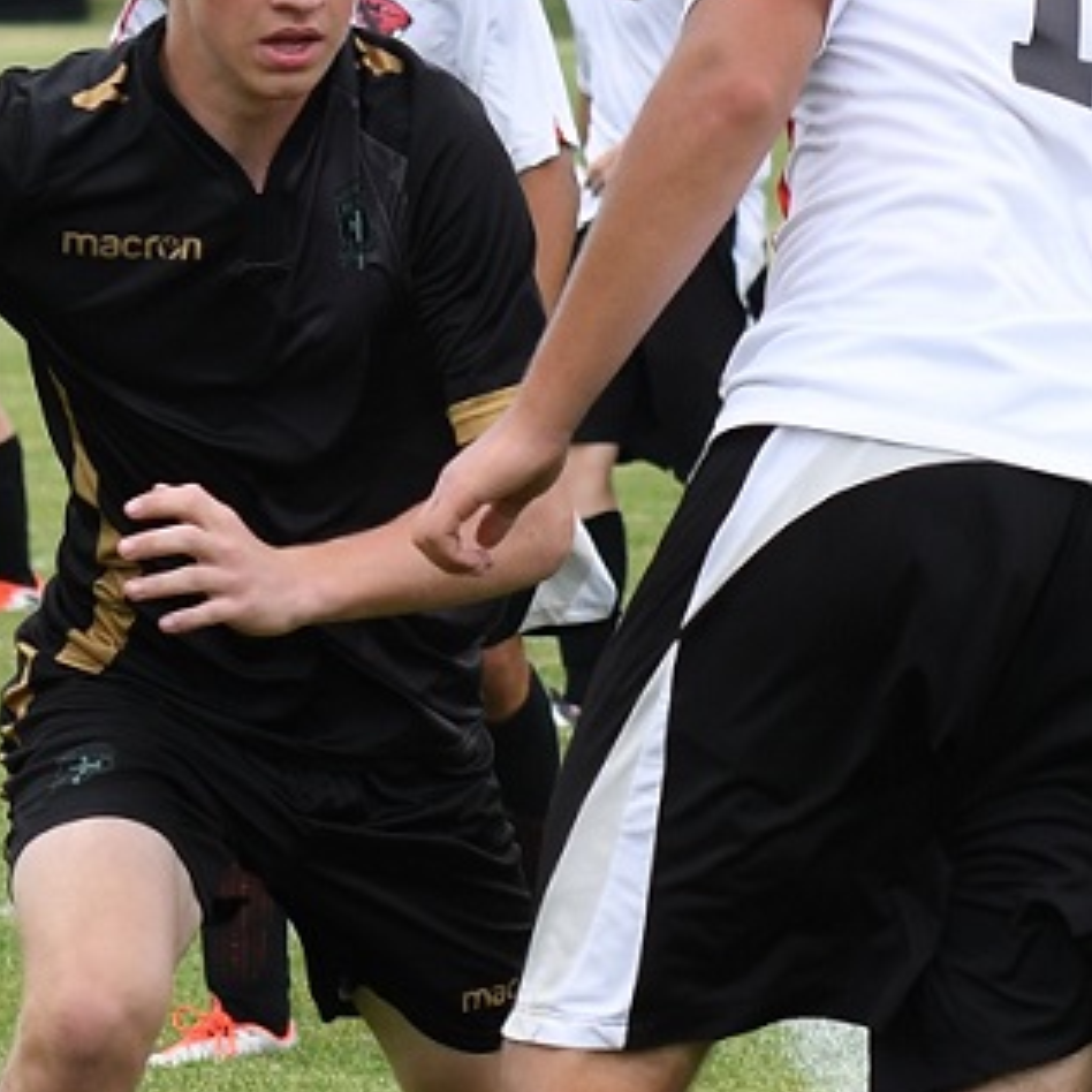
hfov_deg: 5.6
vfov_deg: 5.6
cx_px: 1178
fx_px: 11100
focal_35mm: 311
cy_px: 672
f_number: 5
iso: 360
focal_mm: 70
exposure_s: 1/1000
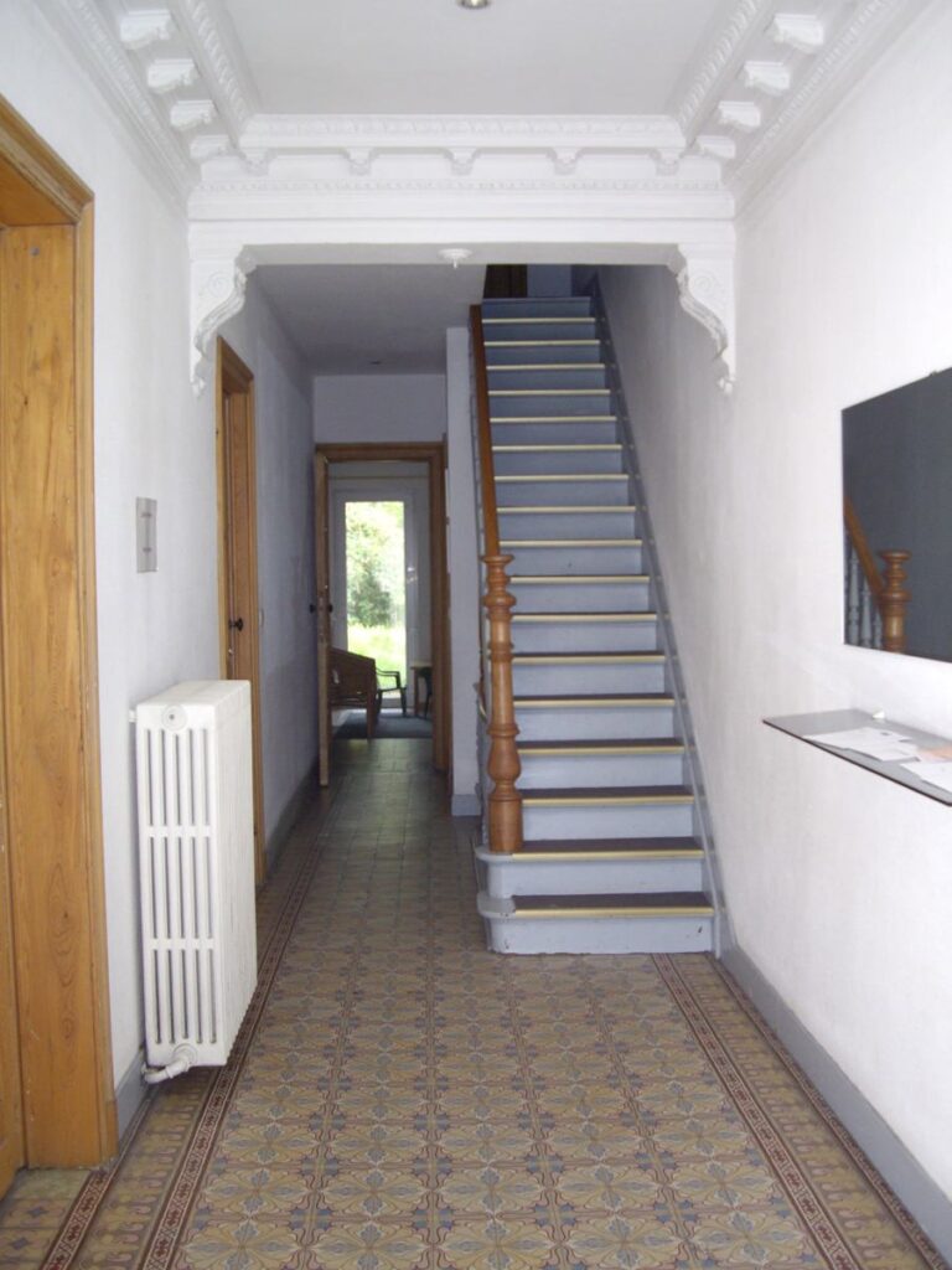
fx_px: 1393
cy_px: 635
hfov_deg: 37.7
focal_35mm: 38
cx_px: 476
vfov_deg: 49.0
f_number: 2.8
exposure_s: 1/80
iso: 200
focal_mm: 7.9
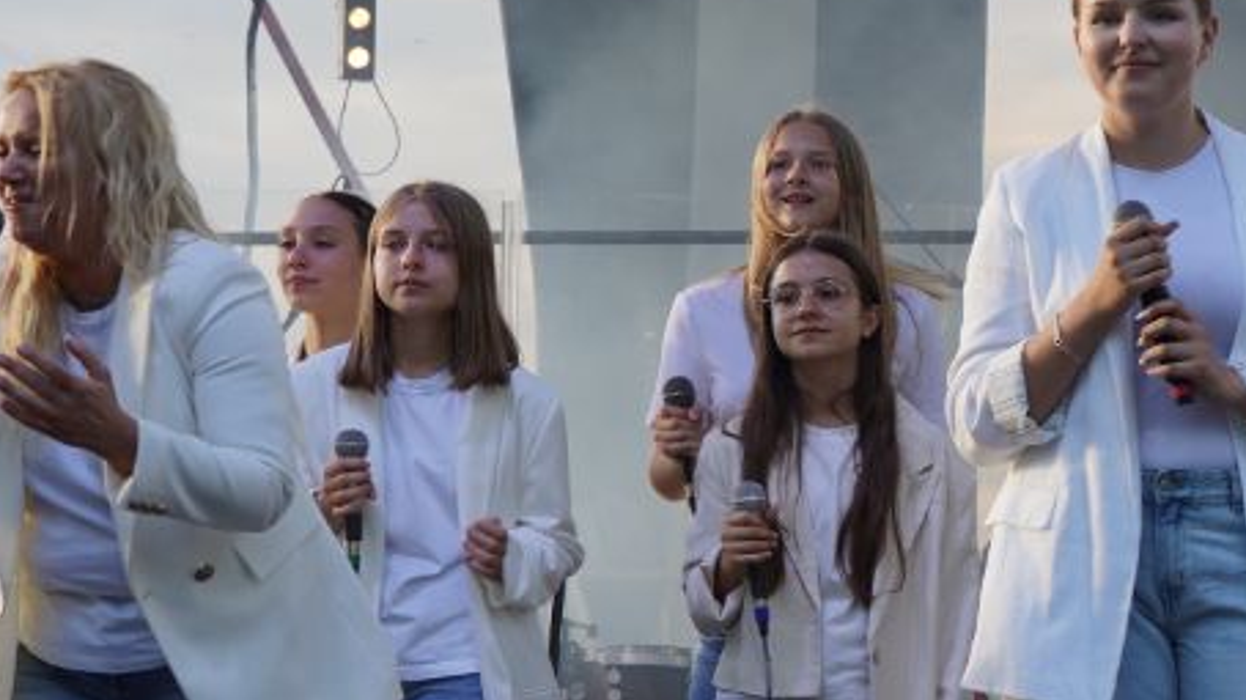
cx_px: 1562
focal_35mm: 120
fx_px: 3963
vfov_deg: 10.1
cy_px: 446
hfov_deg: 17.0
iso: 100
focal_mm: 40
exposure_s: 1/100
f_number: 4.5
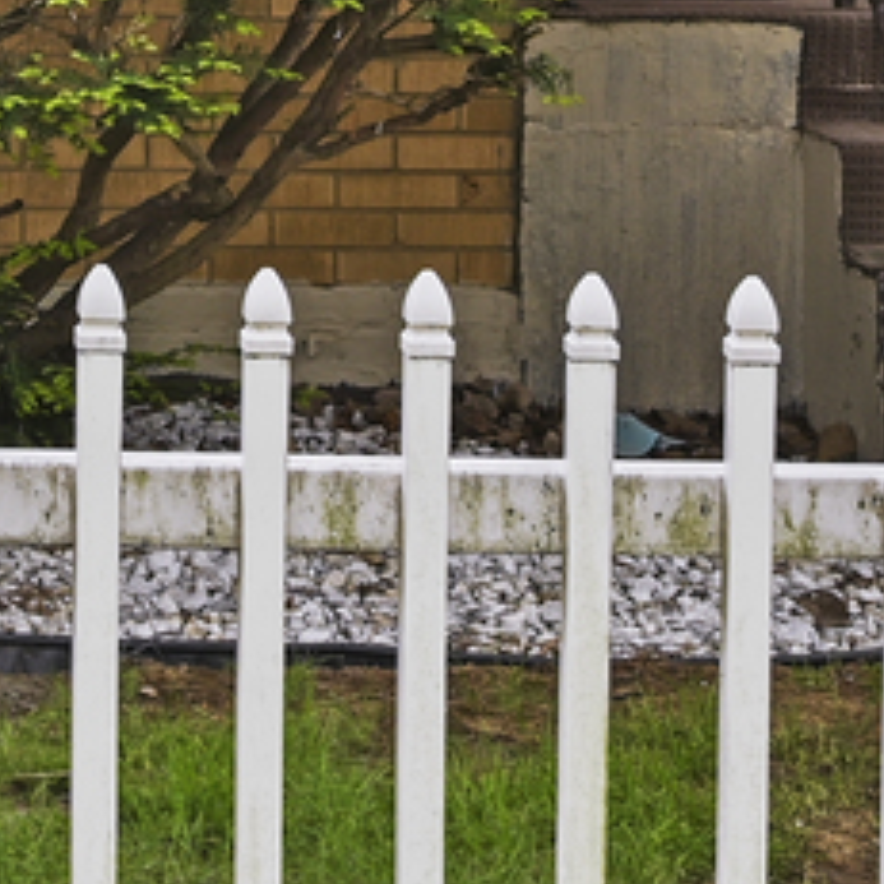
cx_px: -320
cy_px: -601
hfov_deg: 9.6
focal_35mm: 179
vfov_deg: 9.4
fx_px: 5172
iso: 100
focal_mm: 30
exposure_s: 1/80
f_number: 8
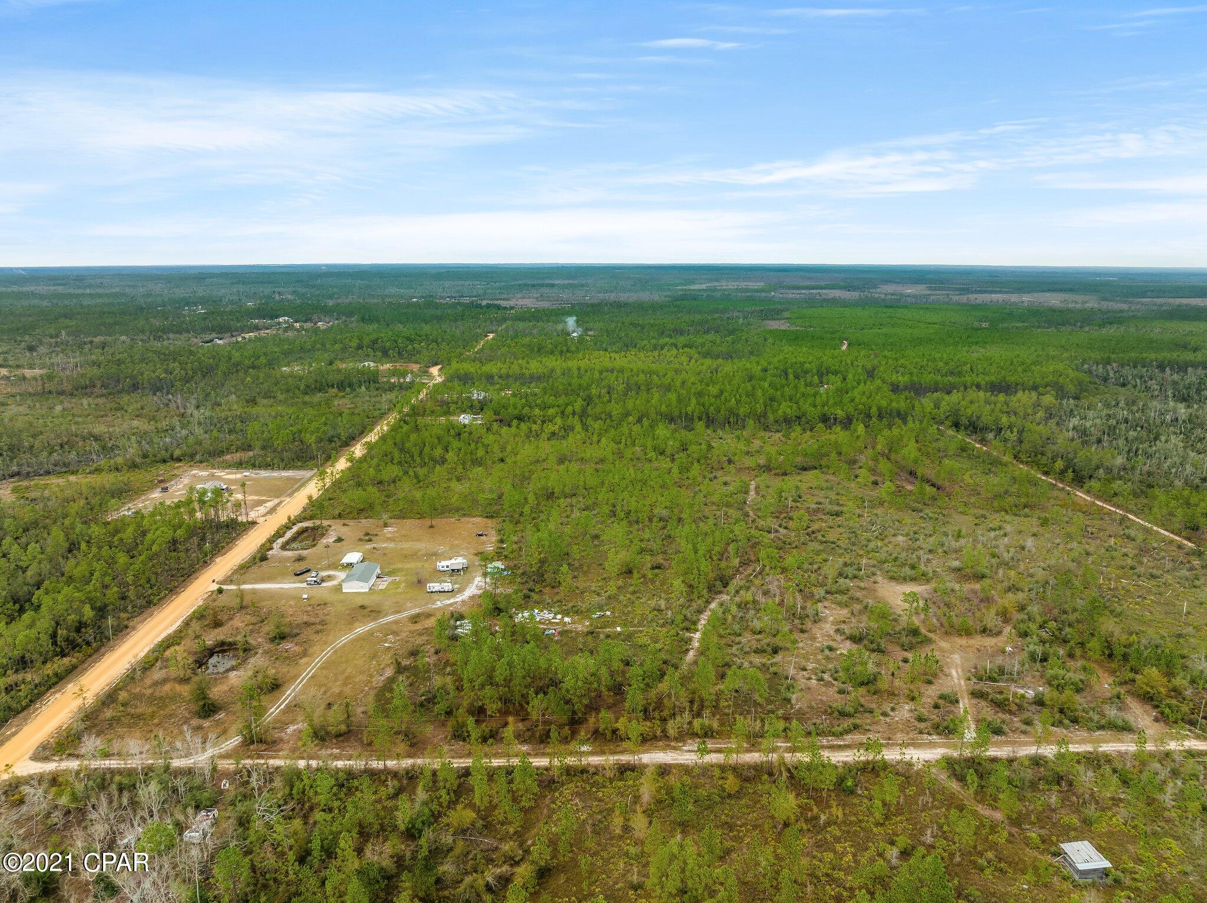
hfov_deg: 71.6
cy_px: 452
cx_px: 604
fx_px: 836
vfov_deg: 56.8
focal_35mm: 24
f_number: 5
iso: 100
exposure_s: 1/200
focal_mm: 12.29
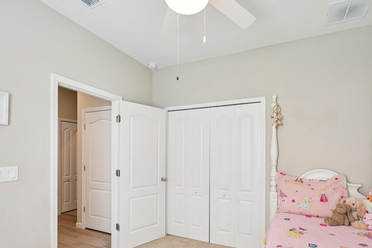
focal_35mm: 19
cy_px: 155
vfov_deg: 63.6
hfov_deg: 86.8
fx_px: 196
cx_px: 196
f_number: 8
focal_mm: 14
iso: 220
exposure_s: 1/15
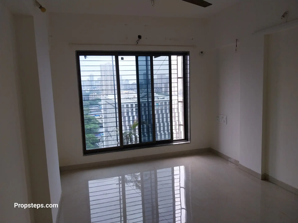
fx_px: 224
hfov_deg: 67.3
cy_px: 112
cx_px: 149
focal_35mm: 26
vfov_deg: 53.1
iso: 40
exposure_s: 1/100
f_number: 1.8
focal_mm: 4
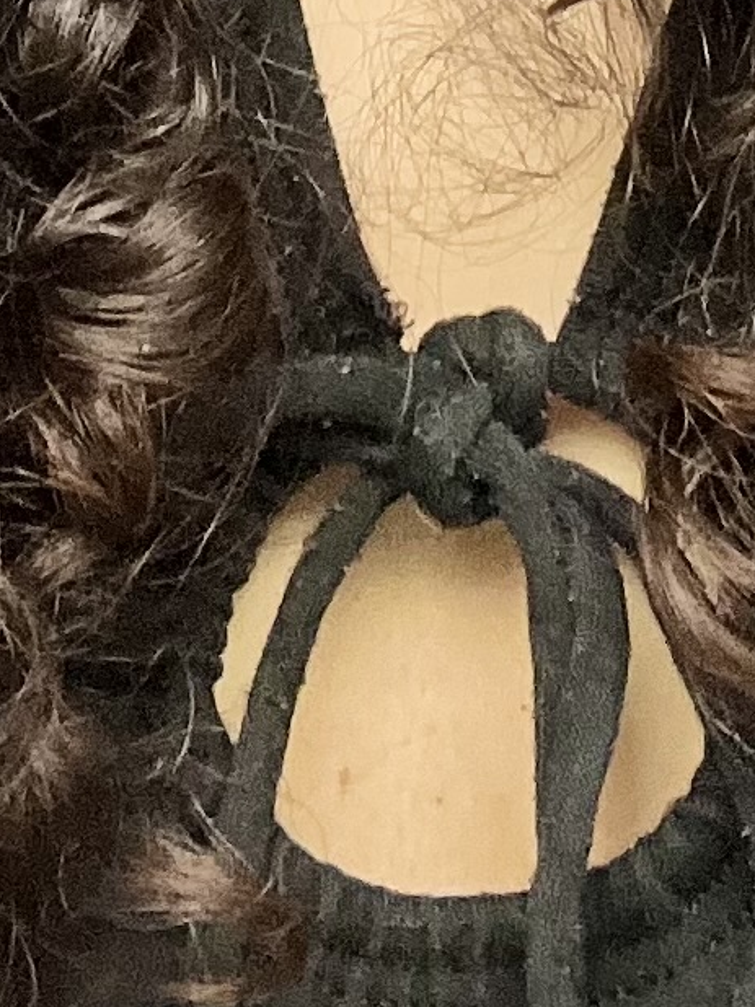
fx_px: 4365
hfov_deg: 9.8
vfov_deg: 11.0
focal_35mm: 150
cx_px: 642
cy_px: -1455
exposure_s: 1/60
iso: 125
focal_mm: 2.71
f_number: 2.2
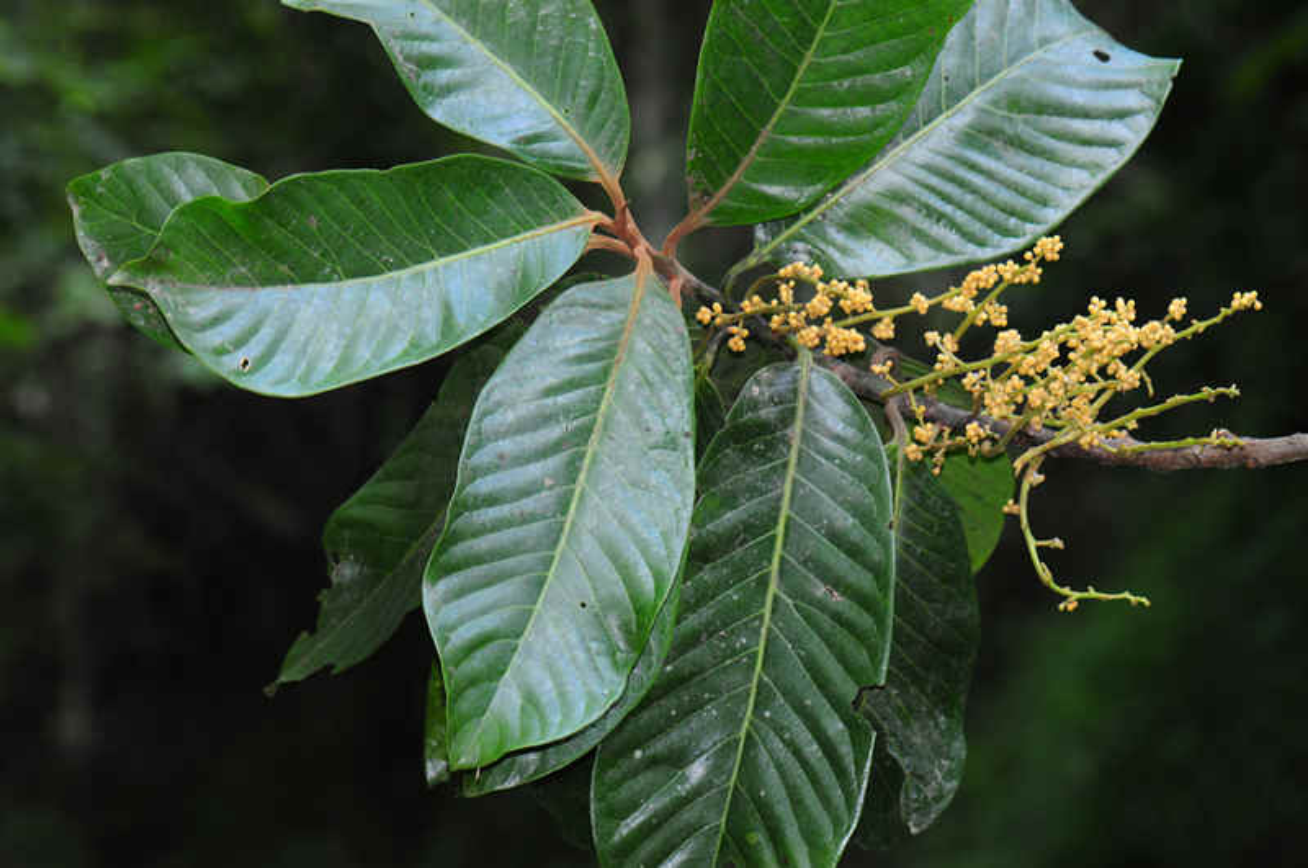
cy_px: 434
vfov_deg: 8.7
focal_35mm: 158
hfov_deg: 13.1
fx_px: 5714
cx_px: 654
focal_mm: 105
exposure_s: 1/80
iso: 200
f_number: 5
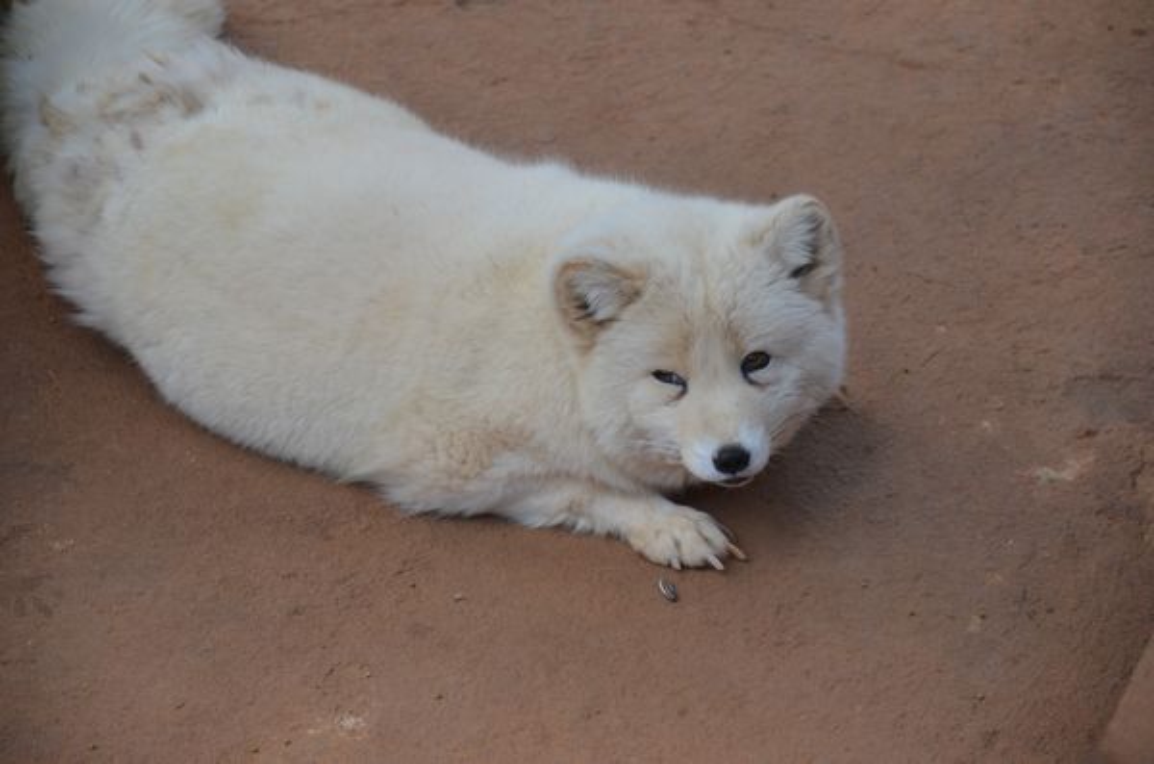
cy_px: 382
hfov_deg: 13.1
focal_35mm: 158
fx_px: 5037
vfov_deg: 8.7
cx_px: 577
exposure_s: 1/500
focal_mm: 105
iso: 800
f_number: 5.6
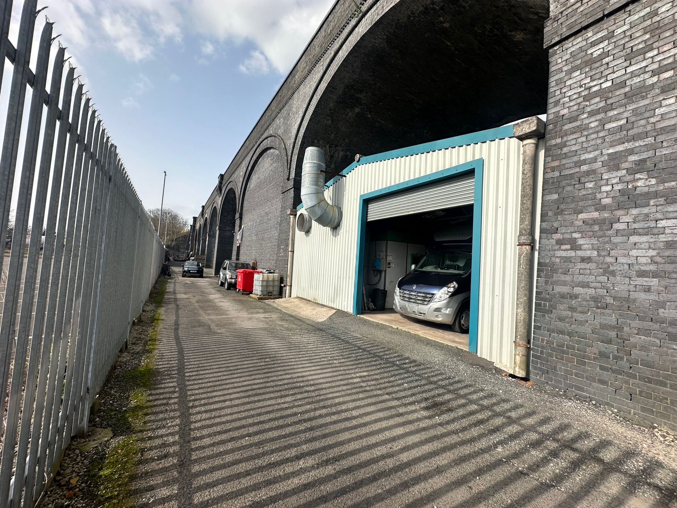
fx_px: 274
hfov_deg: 102.1
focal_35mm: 14
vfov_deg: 85.7
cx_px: 338
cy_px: 254
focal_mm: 2.22
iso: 40
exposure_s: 1/1949
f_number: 2.2
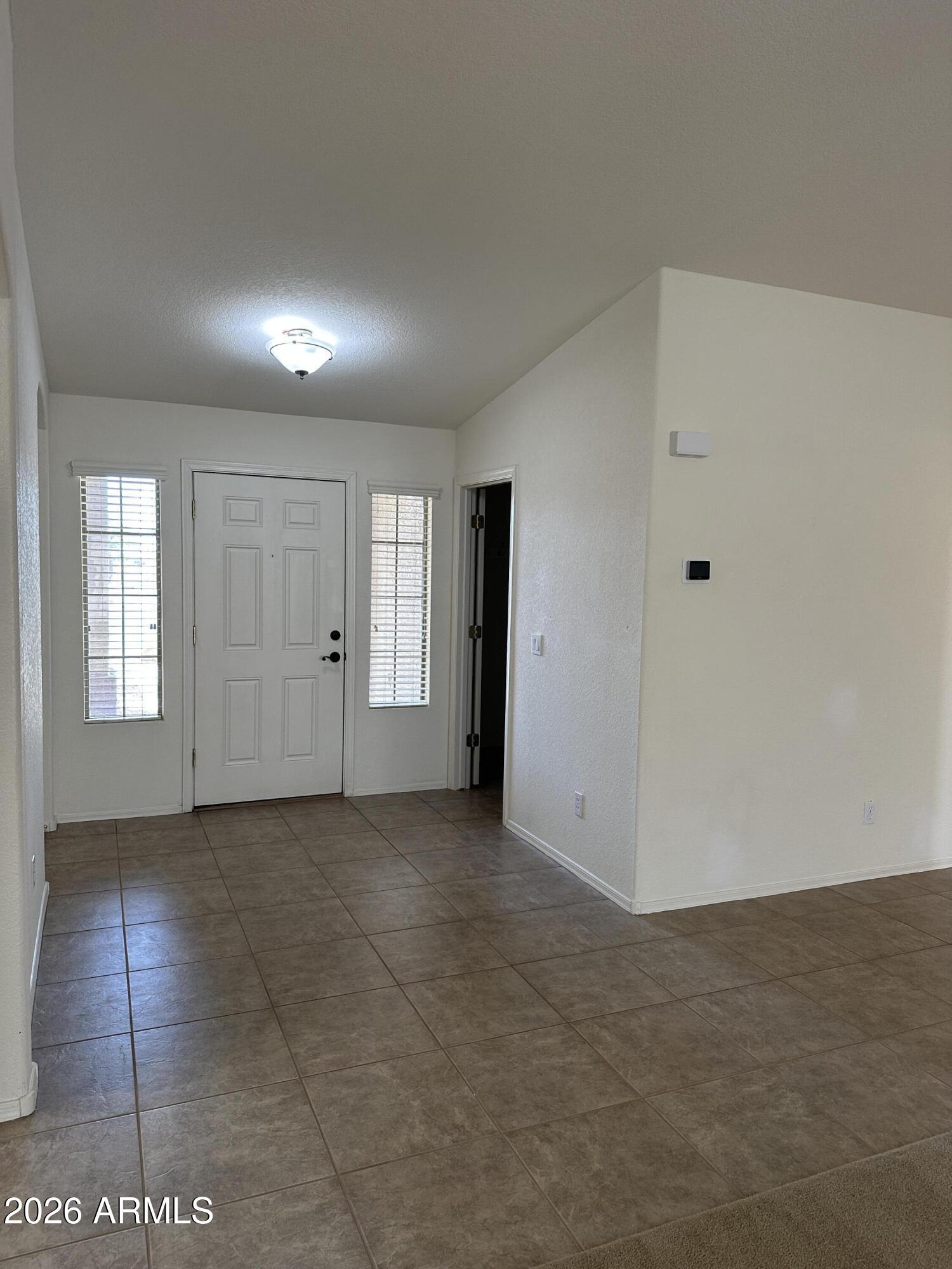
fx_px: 880
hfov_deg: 56.8
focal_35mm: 24
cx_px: 476
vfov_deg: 71.6
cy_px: 634
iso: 125
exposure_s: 1/120
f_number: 1.78
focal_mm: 6.86
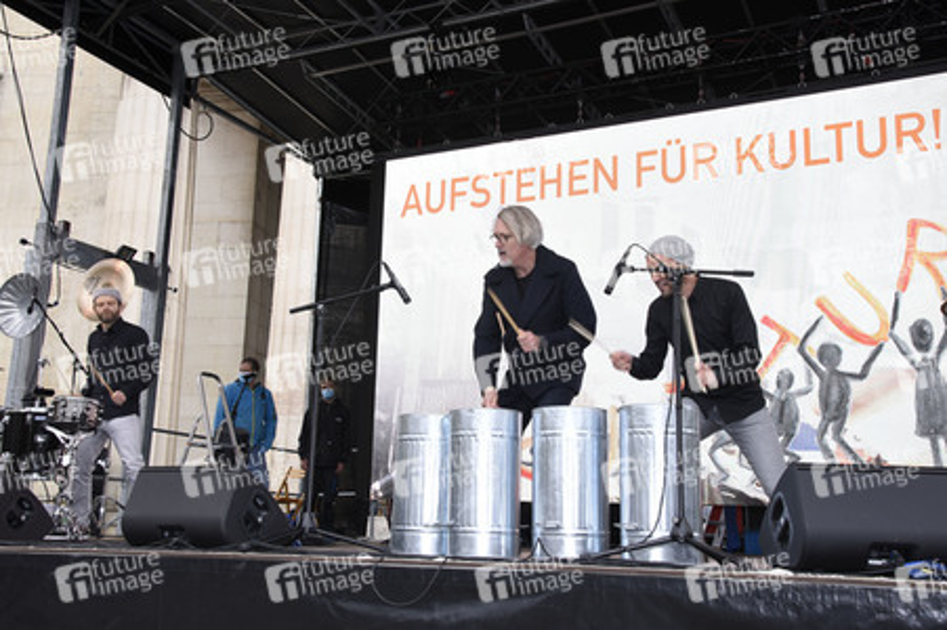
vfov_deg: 37.8
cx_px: 474
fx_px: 920
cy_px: 315
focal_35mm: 35
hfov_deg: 54.5
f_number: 8
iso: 400
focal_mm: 35
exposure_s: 1/160
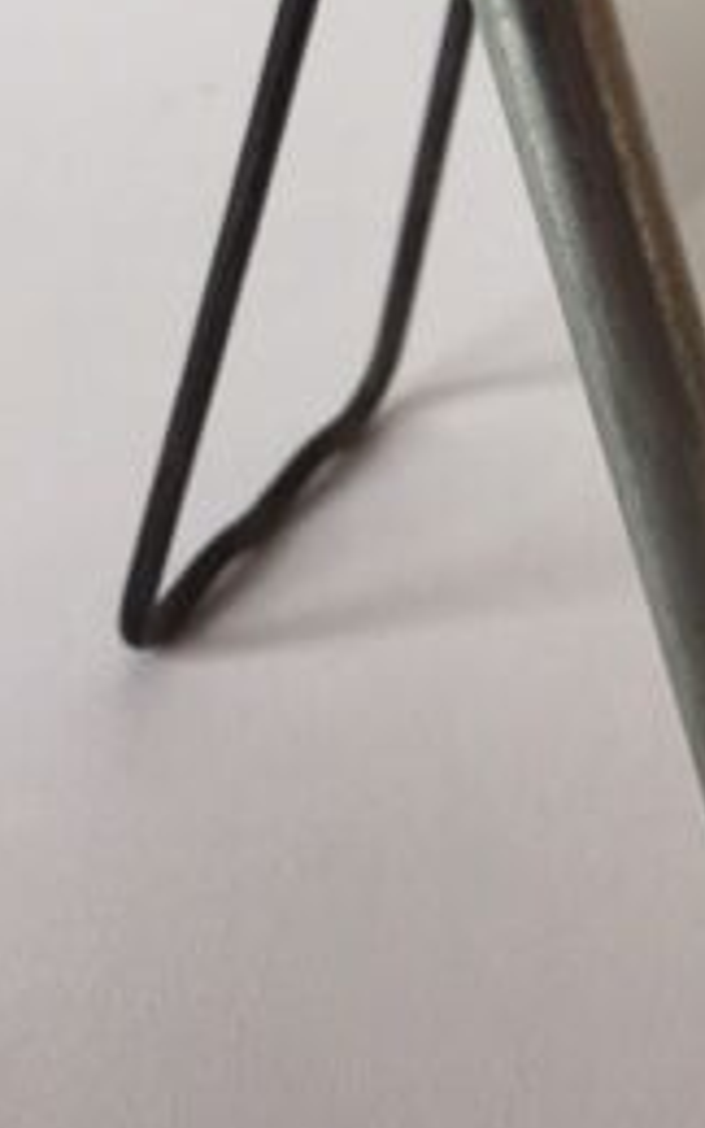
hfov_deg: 16.5
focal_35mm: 76
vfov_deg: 25.1
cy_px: -126
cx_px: 822
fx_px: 2335
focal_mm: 4.15
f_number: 2.2
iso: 40
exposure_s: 1/50
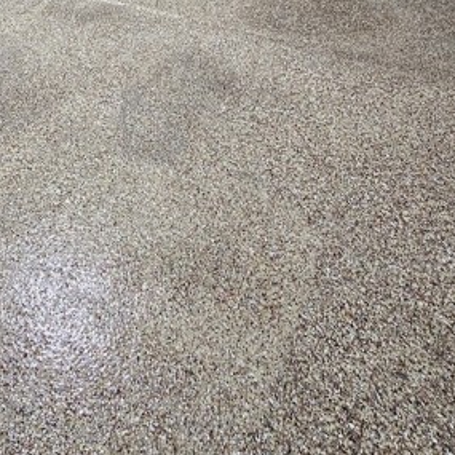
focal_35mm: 31
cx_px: 118
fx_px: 461
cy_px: 73
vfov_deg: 48.7
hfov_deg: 50.5
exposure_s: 1/30
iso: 400
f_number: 2.2
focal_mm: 2.2
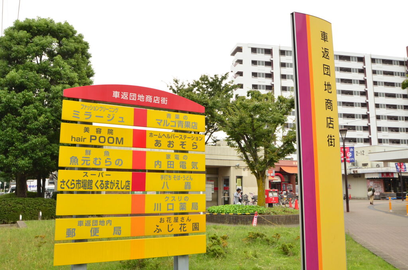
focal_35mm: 33
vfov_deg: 39.8
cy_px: 135
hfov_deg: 57.3
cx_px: 204
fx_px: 373
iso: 640
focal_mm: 22
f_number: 9
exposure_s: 1/320
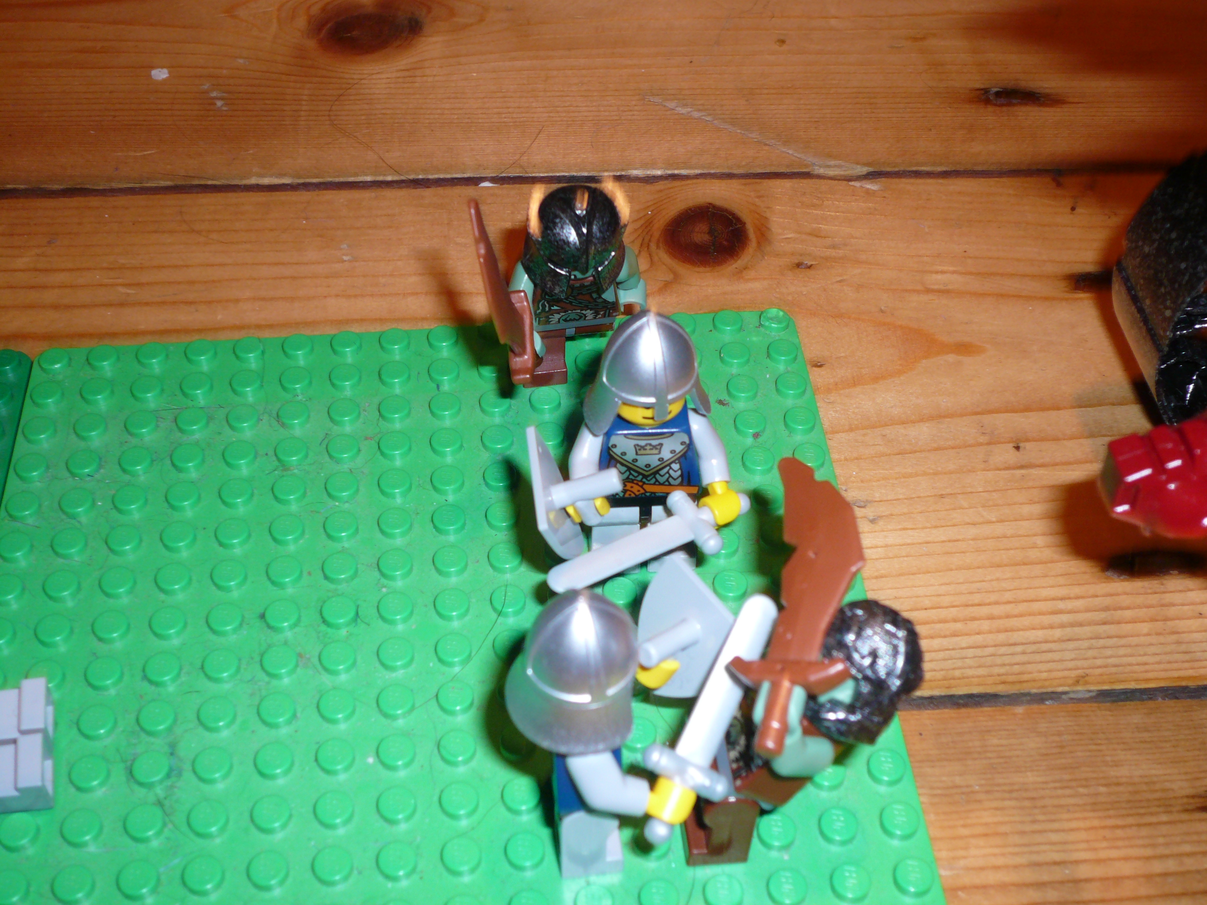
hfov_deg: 41.2
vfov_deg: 31.5
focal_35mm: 46
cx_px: 604
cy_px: 452
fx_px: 1604
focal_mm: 7.5
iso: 100
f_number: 3.5
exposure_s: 1/30
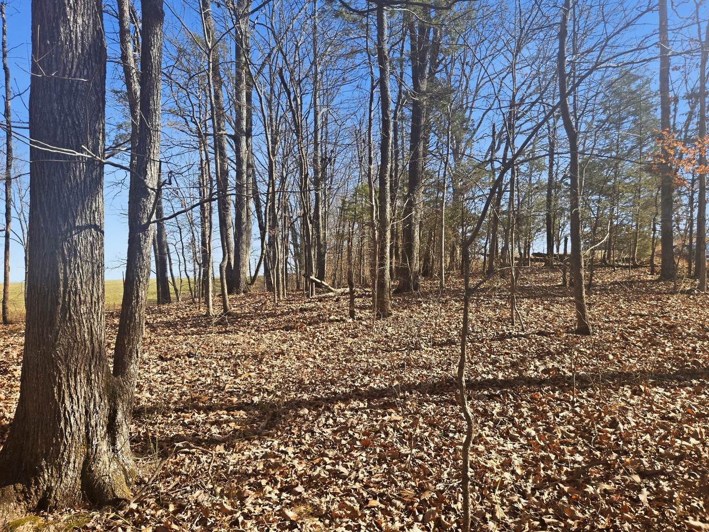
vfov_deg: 58.9
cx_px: 354
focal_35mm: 23
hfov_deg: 73.9
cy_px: 266
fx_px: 471
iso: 25
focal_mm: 5.4
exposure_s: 1/666
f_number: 1.8
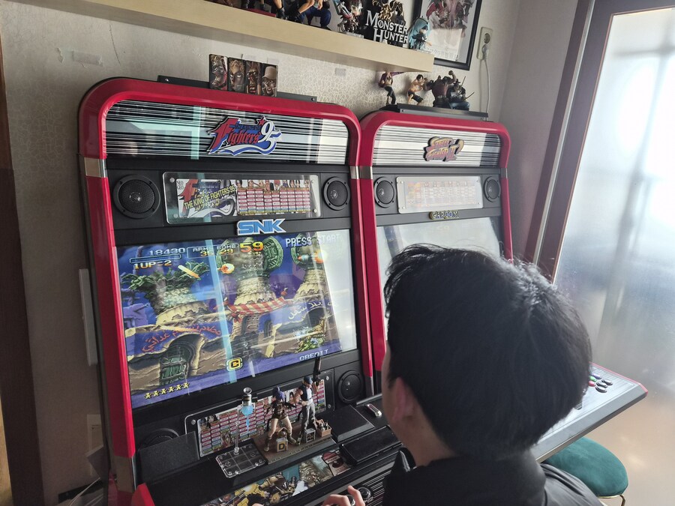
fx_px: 448
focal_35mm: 23
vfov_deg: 58.9
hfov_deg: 73.9
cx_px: 338
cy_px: 253
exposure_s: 1/120
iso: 250
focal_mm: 5.4
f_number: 1.8
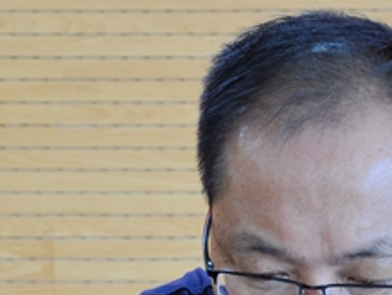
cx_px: 329
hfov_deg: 9.8
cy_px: 439
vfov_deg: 7.3
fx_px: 2290
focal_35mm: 202
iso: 400
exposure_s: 1/15
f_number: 4.2
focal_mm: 34
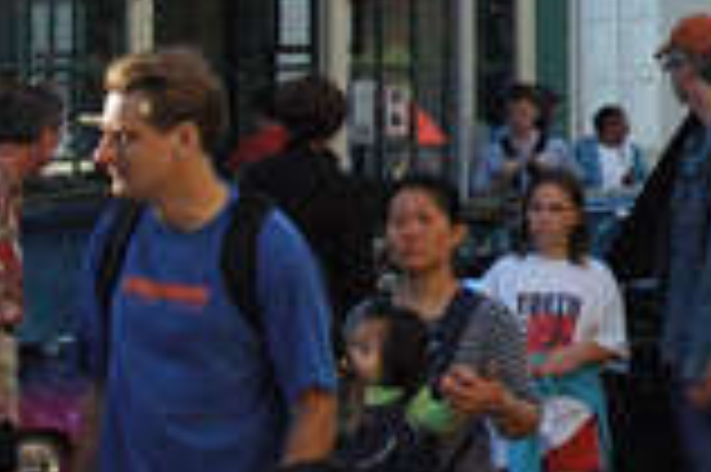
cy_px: -261
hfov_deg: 10.5
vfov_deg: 7.1
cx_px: 1066
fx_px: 3739
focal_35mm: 190
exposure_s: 1/2000
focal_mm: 25
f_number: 4.5
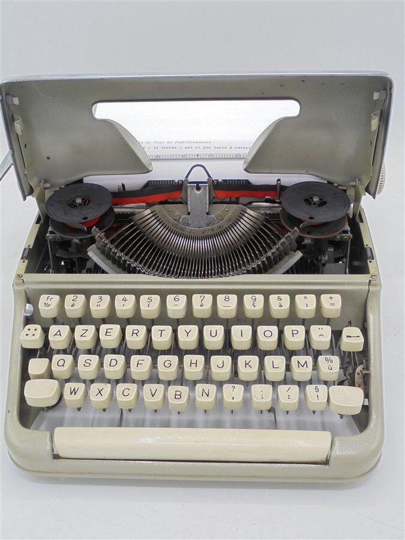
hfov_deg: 41.8
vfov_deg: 54.0
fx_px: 530
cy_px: 270
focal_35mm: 34
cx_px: 202
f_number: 4
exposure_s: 1/160
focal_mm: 6.1
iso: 100
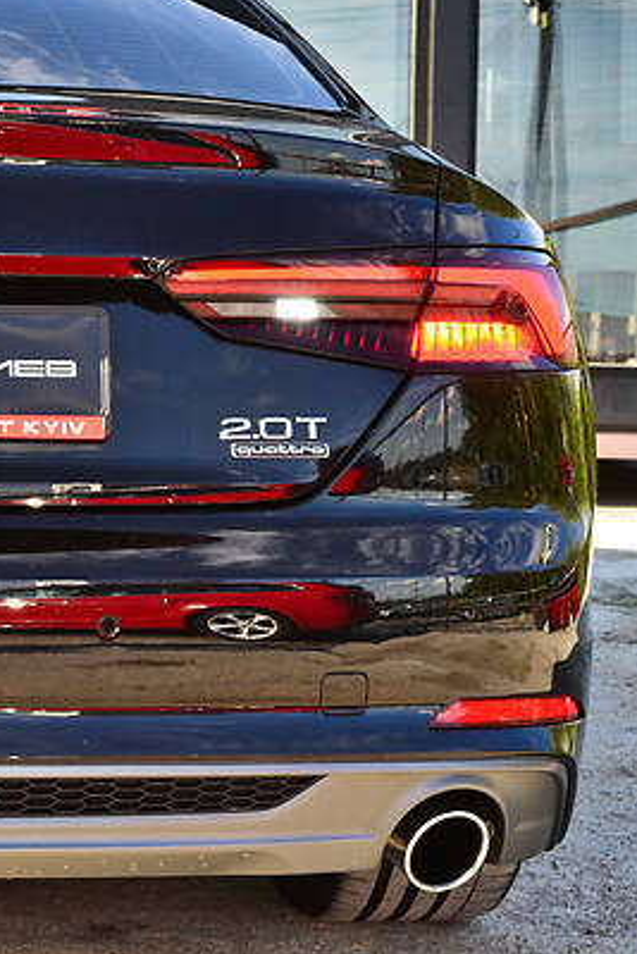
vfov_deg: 21.2
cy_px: 376
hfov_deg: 13.6
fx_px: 2546
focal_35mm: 96
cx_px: -241
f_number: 9
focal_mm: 32
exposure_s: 1/125
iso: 400
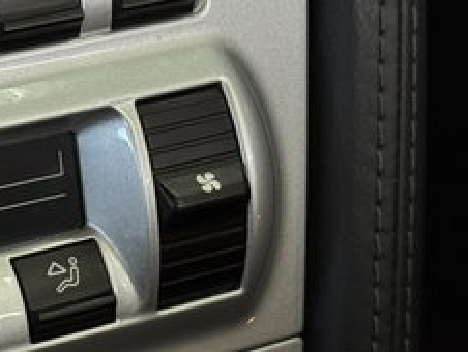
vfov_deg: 9.1
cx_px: -176
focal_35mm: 163
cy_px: 248
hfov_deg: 11.7
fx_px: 2206
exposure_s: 1/100
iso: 64
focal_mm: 6.76
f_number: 1.78
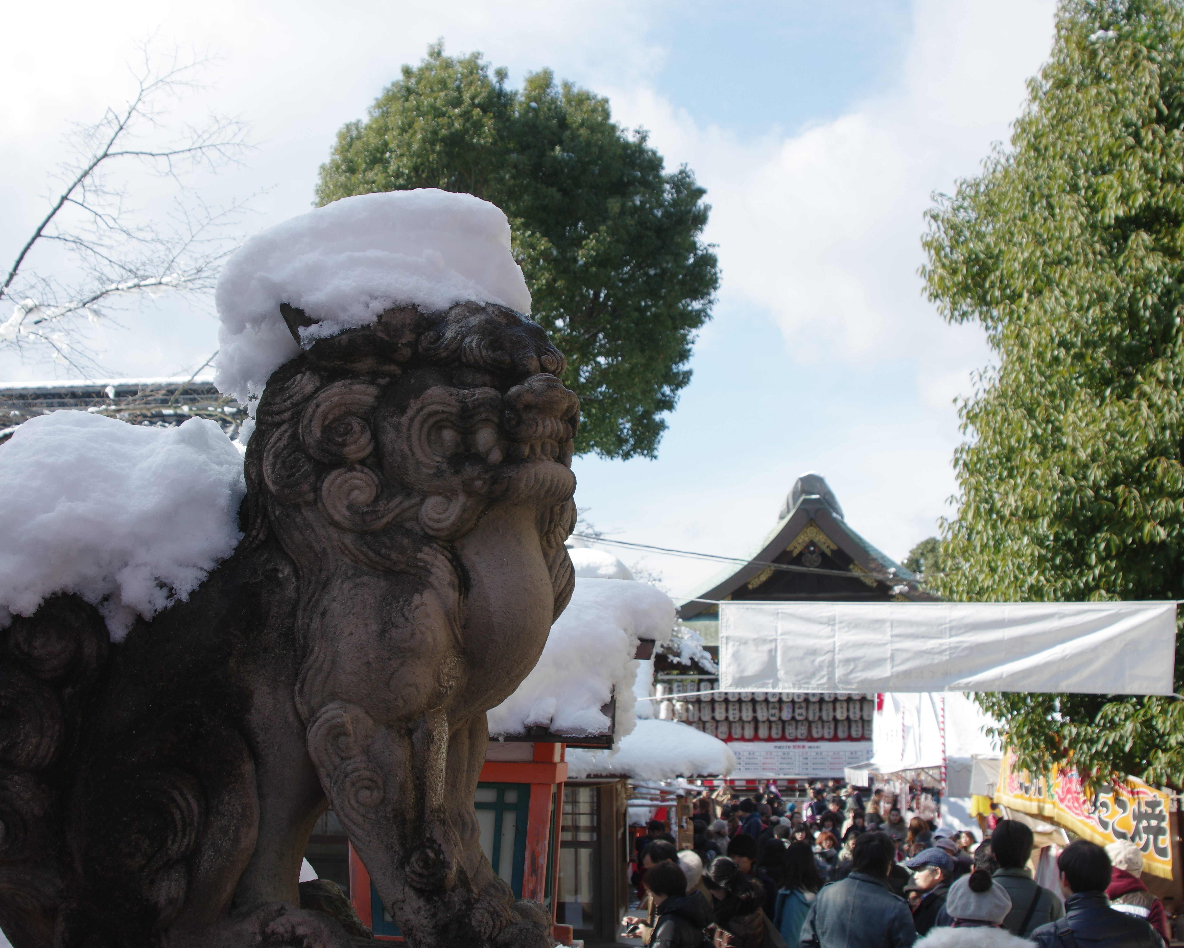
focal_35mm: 48
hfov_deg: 38.7
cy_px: 478
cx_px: 498
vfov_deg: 31.5
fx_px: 1682
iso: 200
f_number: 9
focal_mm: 28
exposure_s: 1/160
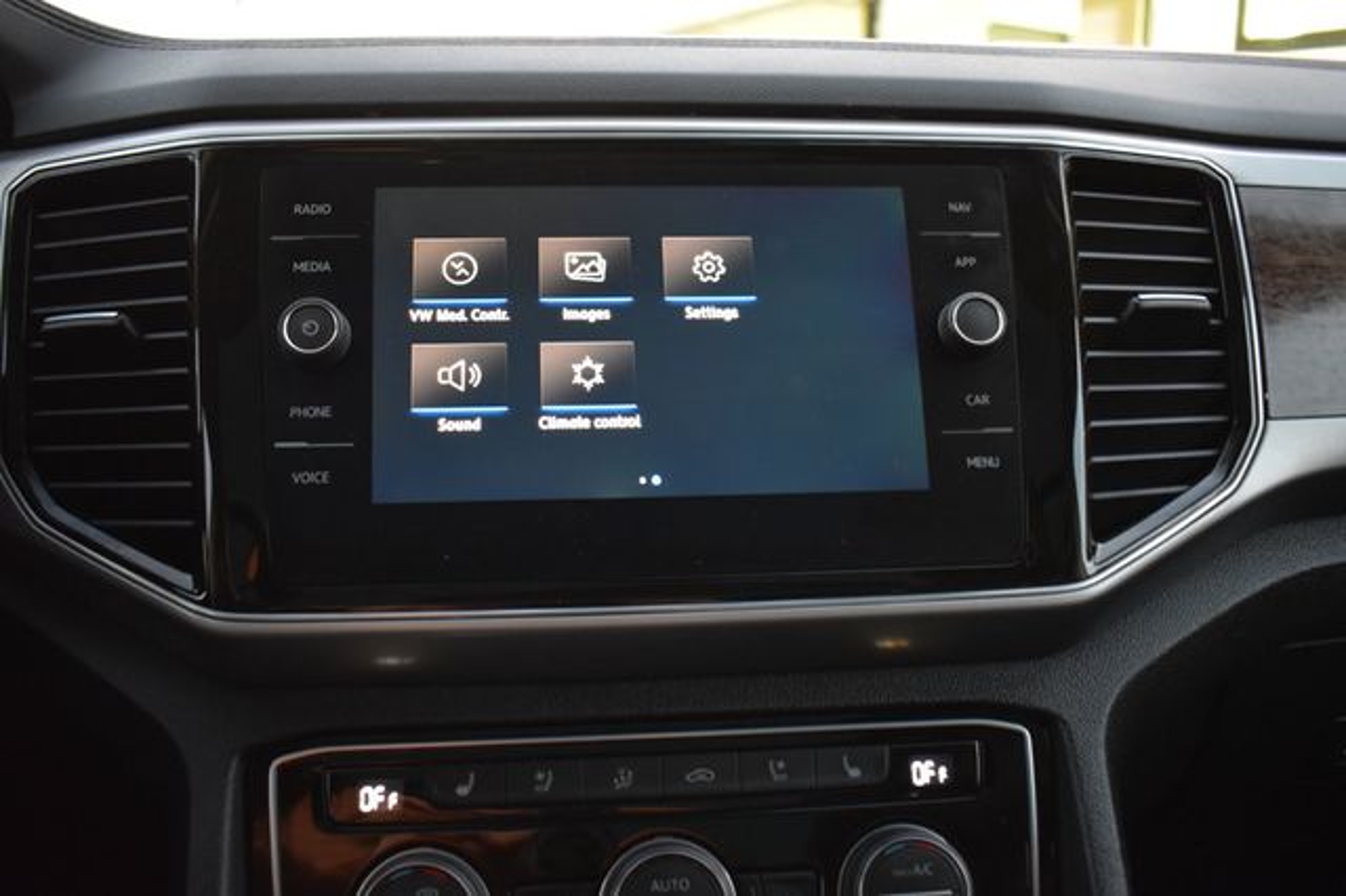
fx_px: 1177
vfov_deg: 41.7
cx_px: 673
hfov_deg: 59.5
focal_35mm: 32
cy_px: 448
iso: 1600
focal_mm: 21
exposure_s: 1/2
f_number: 3.8
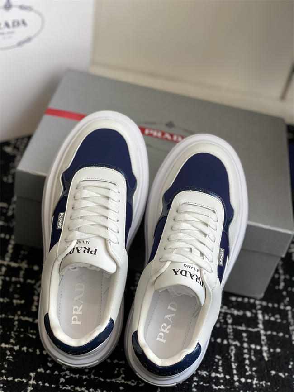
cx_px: 147
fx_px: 589
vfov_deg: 36.8
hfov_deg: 28.0
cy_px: 196
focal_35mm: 52
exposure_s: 1/197
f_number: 2
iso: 20
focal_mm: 6
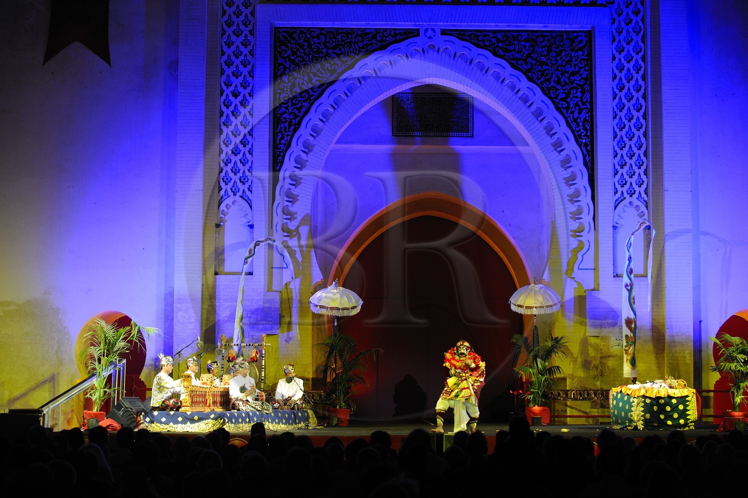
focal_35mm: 80
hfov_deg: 25.4
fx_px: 1661
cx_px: 374
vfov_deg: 17.0
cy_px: 249
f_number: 3.5
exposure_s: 1/60
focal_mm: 80
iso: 800
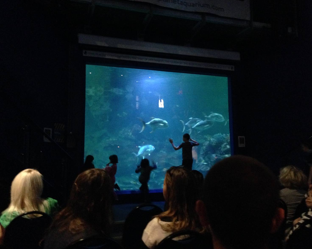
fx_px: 323
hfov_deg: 51.5
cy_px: 124
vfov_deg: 42.2
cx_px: 163
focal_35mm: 35
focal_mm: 4.12
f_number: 2.4
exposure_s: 1/15
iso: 640
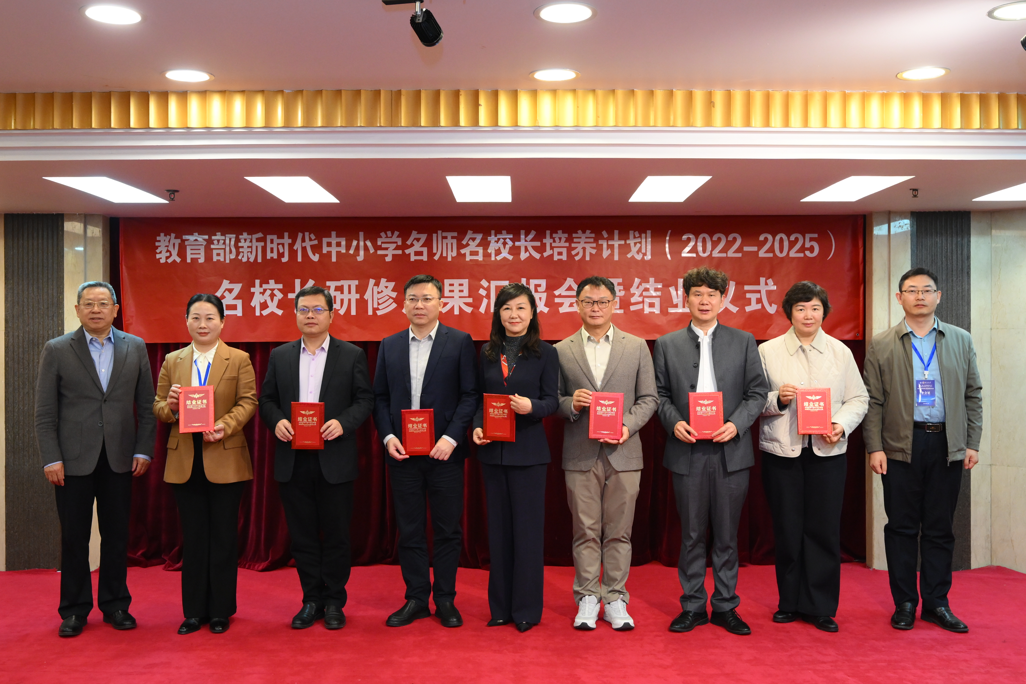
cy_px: 342
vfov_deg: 36.9
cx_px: 513
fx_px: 1026
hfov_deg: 53.1
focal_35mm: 36
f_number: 4
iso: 1600
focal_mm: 24
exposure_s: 1/100
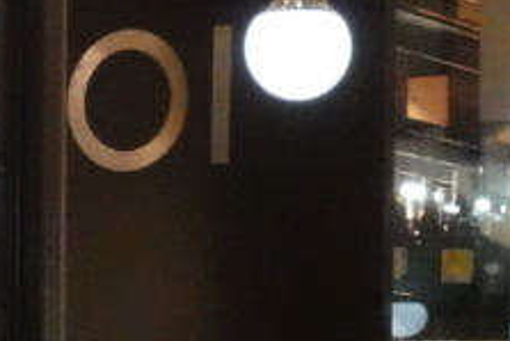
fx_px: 2991
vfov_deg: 6.4
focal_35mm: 211
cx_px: 190
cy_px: 610
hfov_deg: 9.7
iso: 6400
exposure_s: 1/160
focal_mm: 16.64
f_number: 4
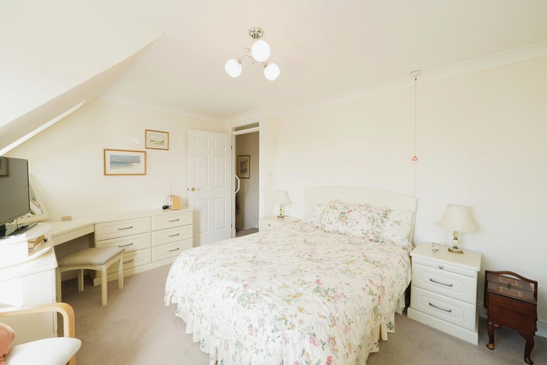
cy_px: 182
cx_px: 274
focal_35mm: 14
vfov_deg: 81.2
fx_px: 213
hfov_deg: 104.2
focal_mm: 14
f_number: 7.1
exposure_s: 1/20
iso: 200
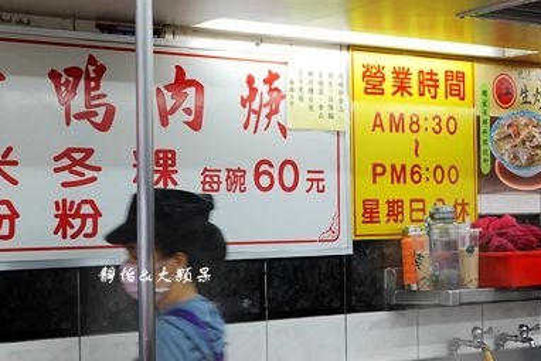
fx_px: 1022
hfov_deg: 29.4
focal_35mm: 68
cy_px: 214
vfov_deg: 20.0
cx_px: 166
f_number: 3.5
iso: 320
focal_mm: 14.69
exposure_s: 1/40
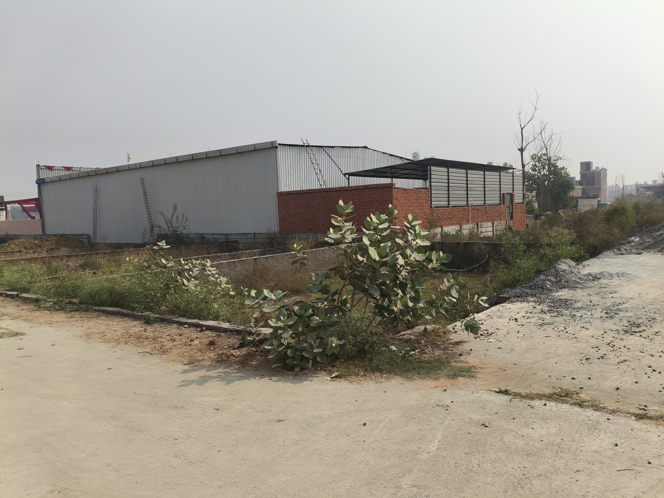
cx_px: 332
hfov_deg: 67.3
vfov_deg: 53.1
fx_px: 499
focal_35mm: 26
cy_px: 249
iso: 50
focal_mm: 4.94
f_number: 1.5
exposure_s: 1/3763
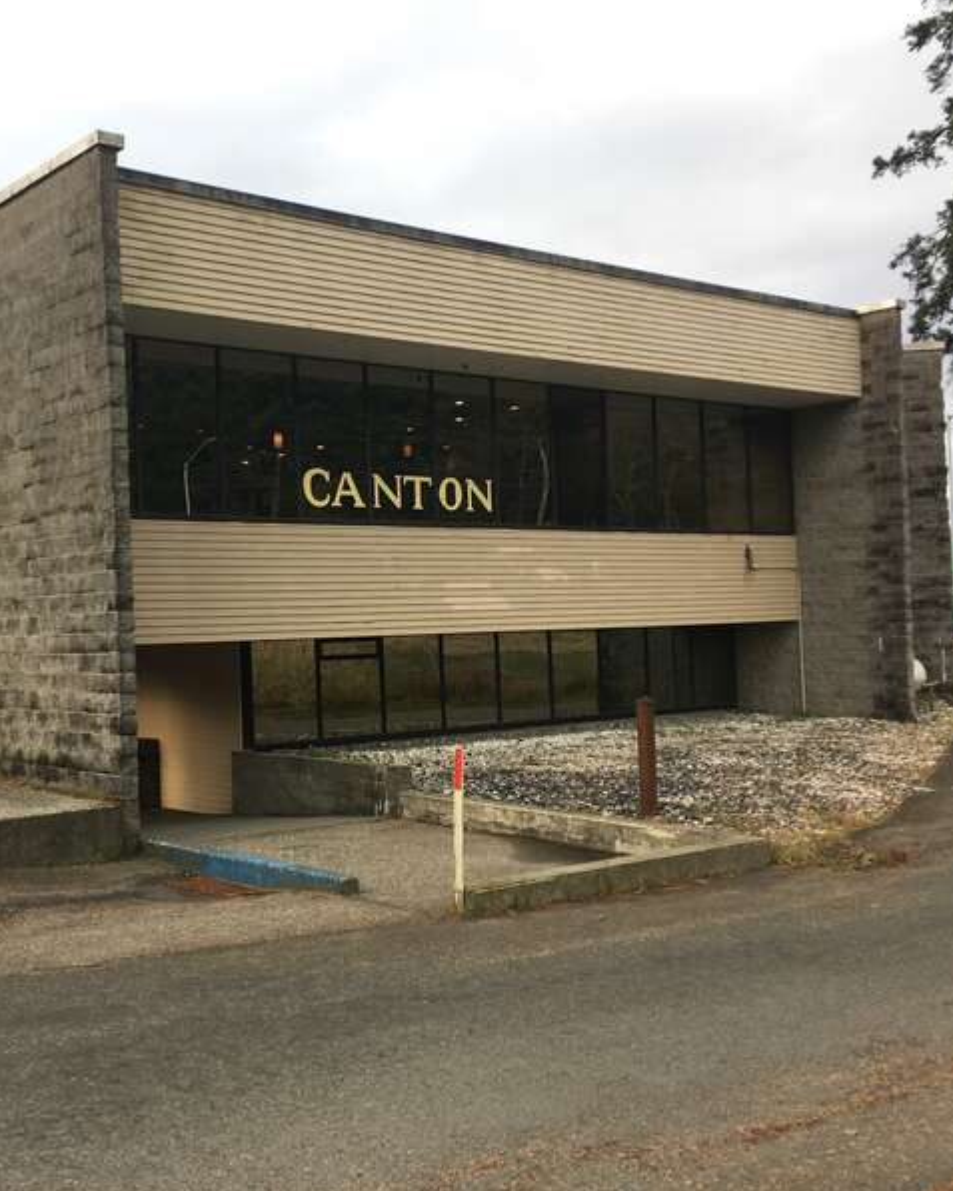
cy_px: 597
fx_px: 1339
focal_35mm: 38
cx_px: 216
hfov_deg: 38.0
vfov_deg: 47.9
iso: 25
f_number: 2.2
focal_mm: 4.15
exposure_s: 1/149
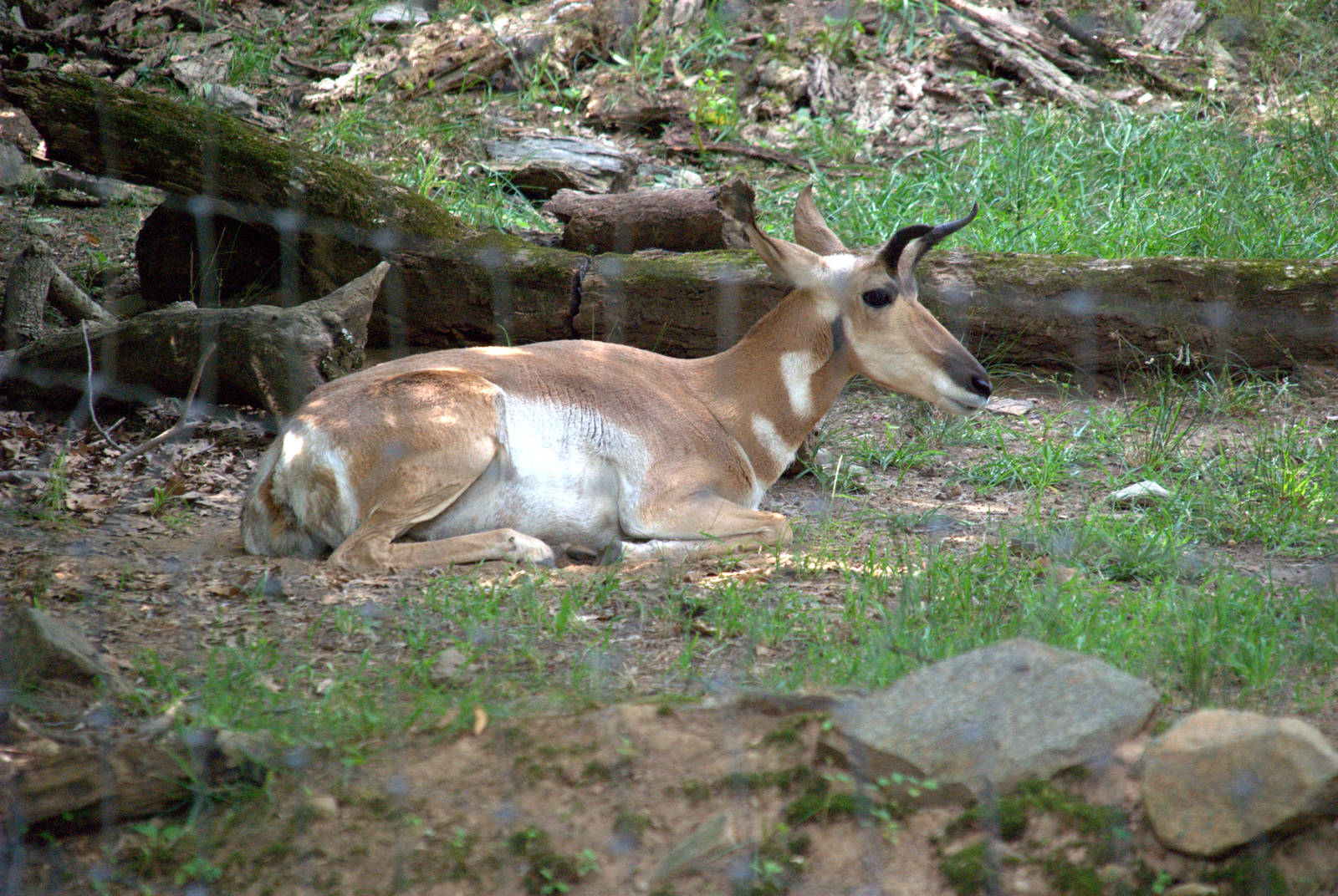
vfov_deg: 4.6
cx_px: 669
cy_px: 448
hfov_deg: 6.9
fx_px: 11166
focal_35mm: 300
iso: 1600
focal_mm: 200
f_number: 6.3
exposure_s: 1/125
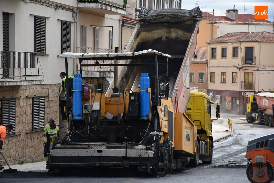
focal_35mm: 150
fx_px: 1143
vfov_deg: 9.2
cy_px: 92
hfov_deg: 13.7
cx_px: 137
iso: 200
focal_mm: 100
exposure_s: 1/500
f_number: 5.6
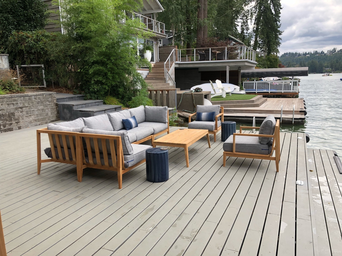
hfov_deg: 63.5
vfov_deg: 49.7
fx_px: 277
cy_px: 128
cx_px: 171
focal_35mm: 28
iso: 20
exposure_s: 1/403
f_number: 1.8
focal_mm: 4
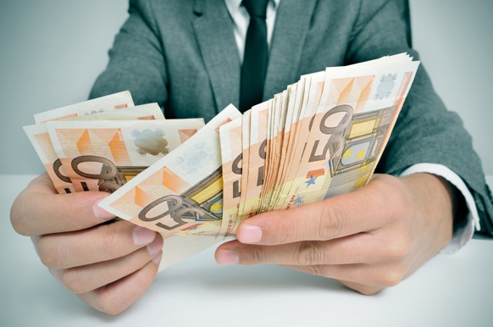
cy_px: 179
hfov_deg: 57.3
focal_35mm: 33
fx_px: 451
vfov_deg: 39.8
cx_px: 249
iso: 200
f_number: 9
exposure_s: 1/125
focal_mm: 20
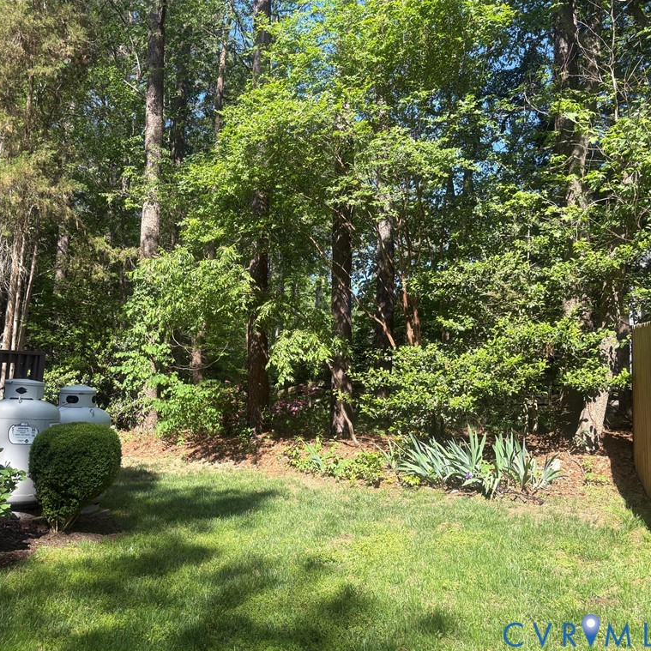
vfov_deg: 52.5
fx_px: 660
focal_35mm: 31
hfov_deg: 51.9
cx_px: 239
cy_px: 329
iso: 50
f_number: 1.6
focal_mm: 5.96
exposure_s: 1/810
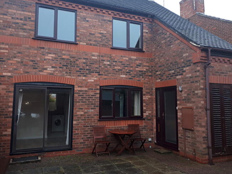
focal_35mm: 29
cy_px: 82
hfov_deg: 61.7
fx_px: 194
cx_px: 113
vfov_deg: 48.2
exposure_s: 1/100
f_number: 1.9
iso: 50
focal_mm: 3.6
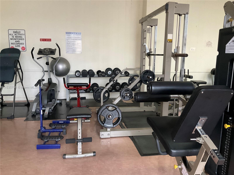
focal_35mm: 29
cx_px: 117
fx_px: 196
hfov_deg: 61.7
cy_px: 88
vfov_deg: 48.2
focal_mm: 3
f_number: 1.8
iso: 250
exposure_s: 1/60
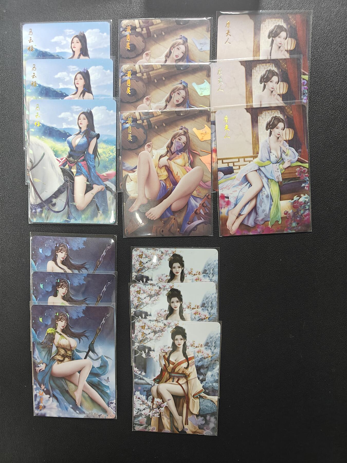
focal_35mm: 24
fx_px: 321
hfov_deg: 56.8
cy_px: 232
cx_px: 174
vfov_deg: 71.6
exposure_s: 1/50
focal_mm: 5.59
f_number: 1.8
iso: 250
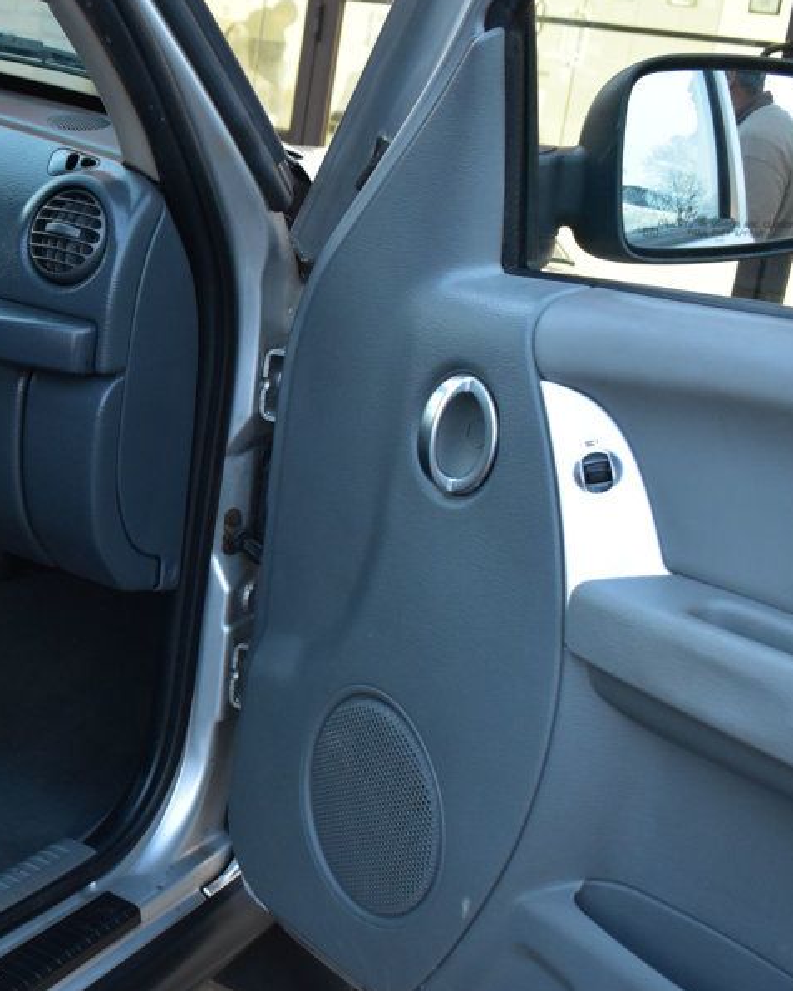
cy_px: 552
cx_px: 7
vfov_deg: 32.4
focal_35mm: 58
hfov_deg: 25.0
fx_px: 1701
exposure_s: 1/15
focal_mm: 24
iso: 1600
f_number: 5.6
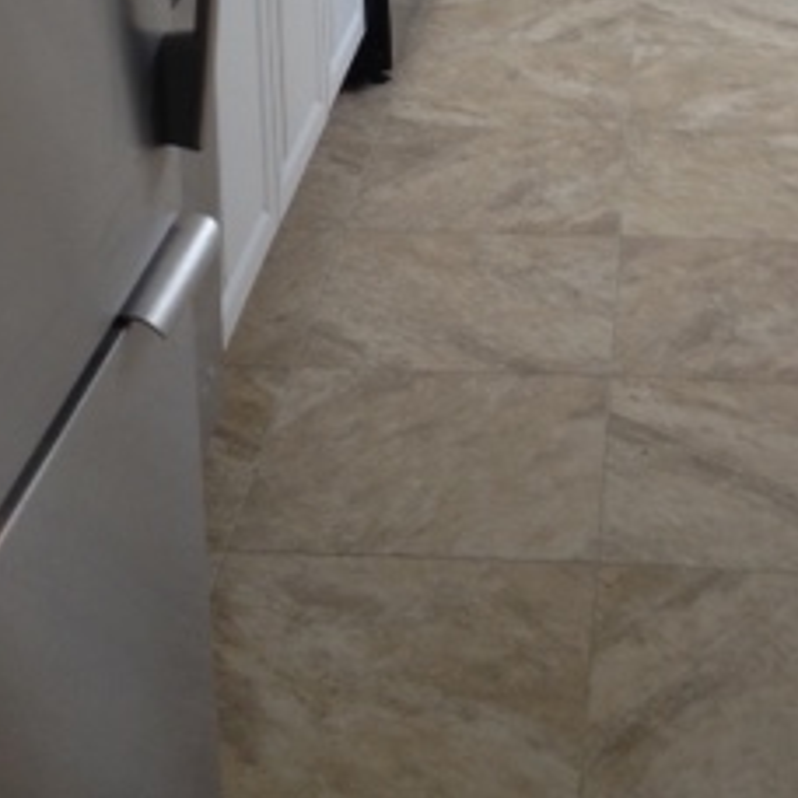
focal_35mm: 87
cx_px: 378
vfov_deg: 18.7
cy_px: -196
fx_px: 2269
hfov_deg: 19.9
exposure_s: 1/30
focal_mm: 4.28
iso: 50
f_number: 2.4
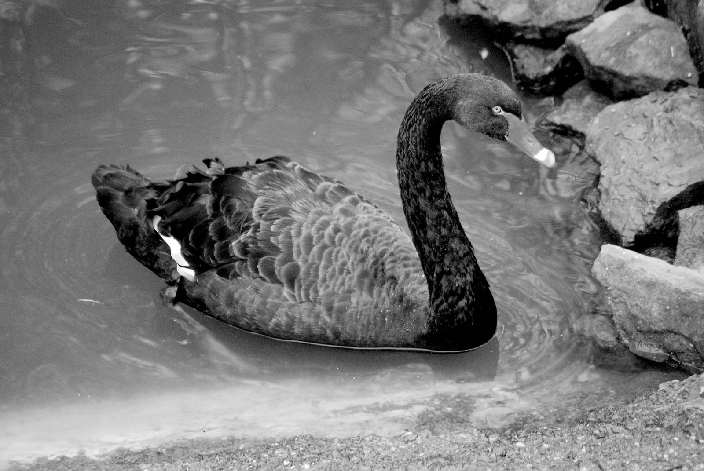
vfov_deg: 4.6
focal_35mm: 300
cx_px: 352
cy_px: 236
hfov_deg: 6.9
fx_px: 5874
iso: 1600
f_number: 5.6
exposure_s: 1/60
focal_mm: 200
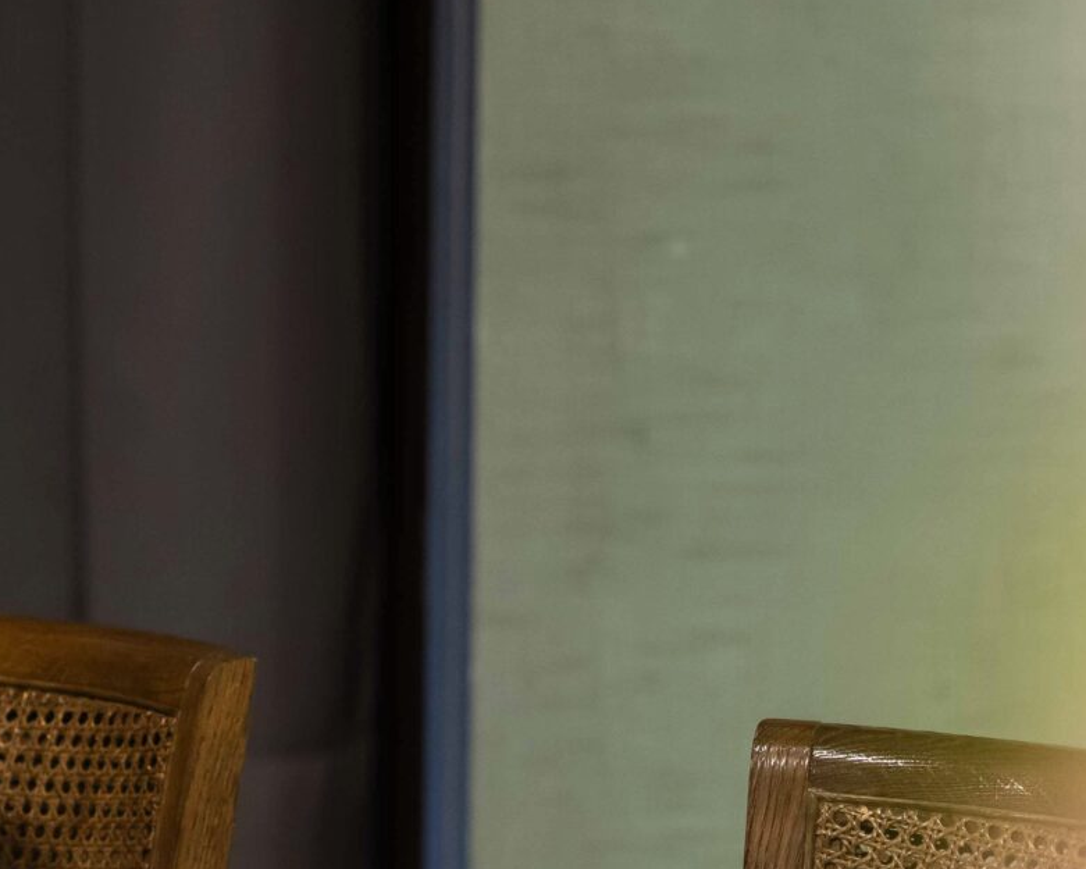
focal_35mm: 323
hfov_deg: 6.0
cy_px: 325
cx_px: -133
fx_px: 10383
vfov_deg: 4.8
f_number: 2.8
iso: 1000
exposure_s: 1/125
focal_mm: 105
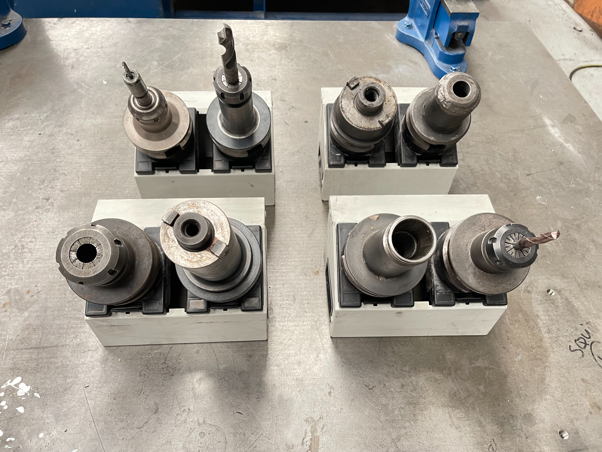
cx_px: 301
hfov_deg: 67.3
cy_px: 226
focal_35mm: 26
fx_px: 452
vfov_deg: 53.1
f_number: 1.6
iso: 250
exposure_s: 1/60
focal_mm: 5.1
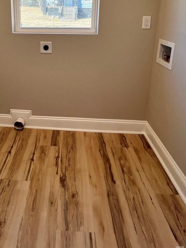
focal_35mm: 24
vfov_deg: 65.3
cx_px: 58
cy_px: 50
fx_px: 172
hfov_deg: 55.3
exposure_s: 1/120
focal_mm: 1.57
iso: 32
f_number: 1.8
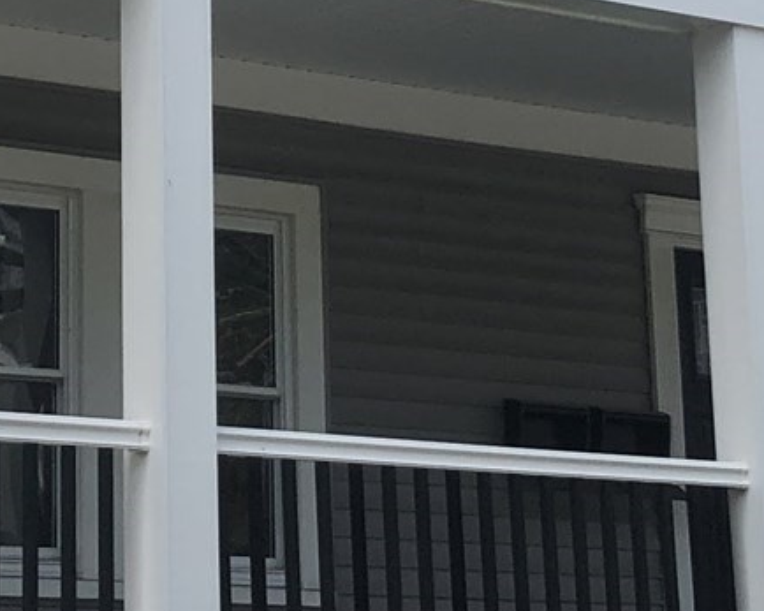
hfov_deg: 14.8
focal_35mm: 129
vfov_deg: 11.8
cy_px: -67
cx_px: 121
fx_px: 2916
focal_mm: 3.99
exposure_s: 1/1412
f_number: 1.8
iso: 20
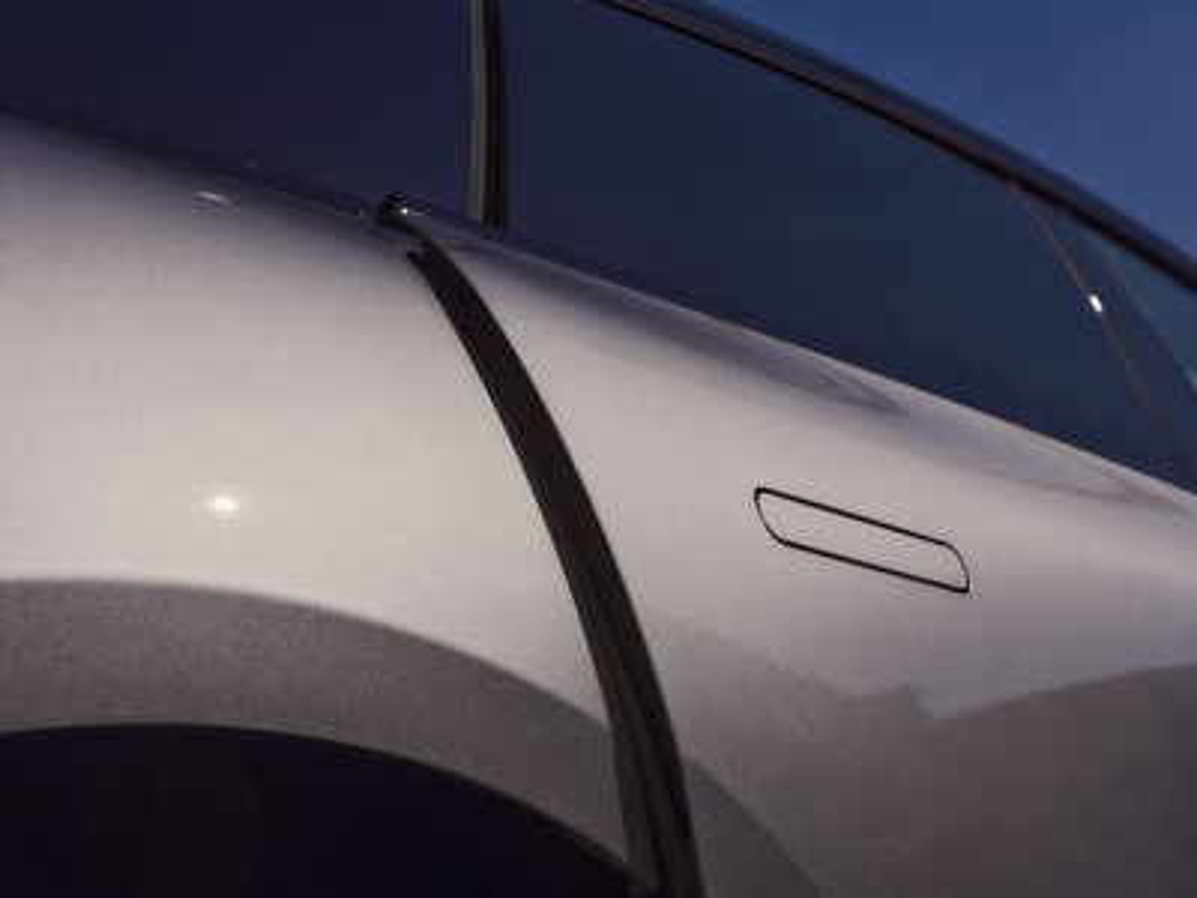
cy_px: 449
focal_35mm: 53
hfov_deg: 36.2
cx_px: 598
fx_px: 1833
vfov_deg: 27.5
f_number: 13
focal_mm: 67.6
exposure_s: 1/1000
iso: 160
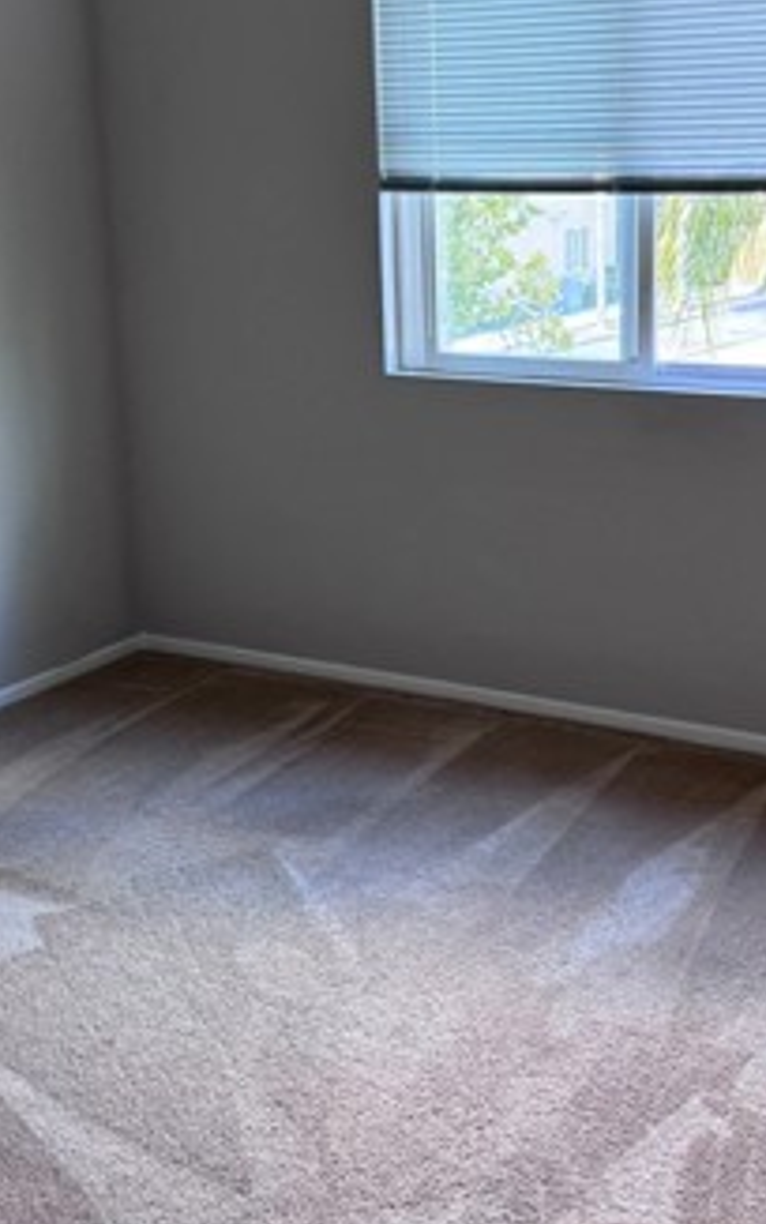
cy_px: 556
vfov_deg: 40.2
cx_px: 477
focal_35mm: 50
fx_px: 1669
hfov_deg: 25.8
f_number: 1.78
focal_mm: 6.76
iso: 160
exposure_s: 1/60
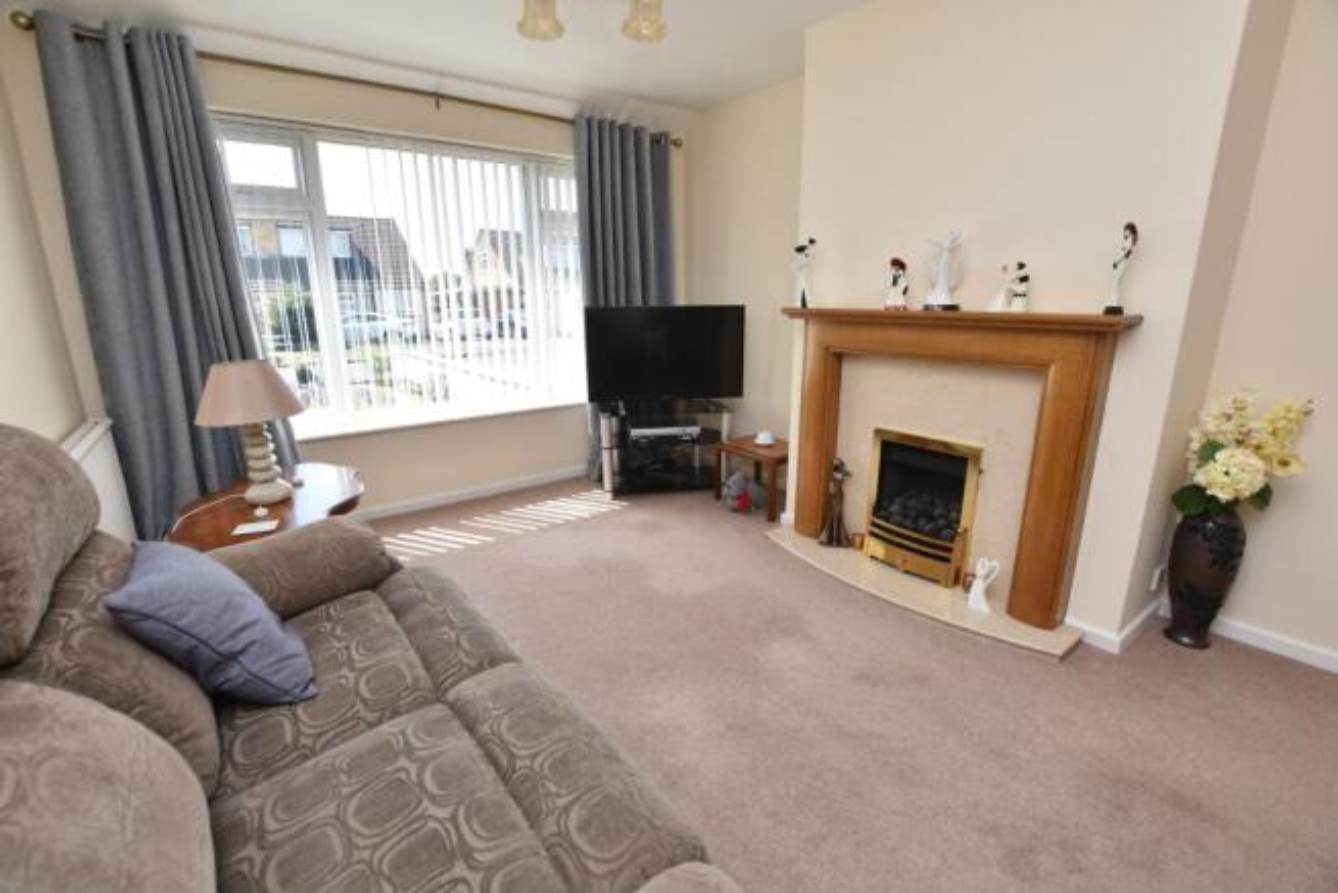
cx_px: 669
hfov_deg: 100.4
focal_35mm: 15
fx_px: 558
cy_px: 446
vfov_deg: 77.4
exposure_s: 1/100
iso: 100
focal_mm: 10
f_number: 5
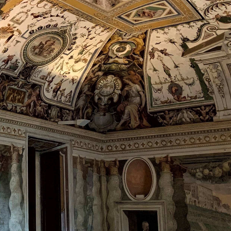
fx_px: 566
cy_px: 66
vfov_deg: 22.9
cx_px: 11
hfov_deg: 22.4
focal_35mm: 75
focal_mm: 4.25
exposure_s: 1/50
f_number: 1.8
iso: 320
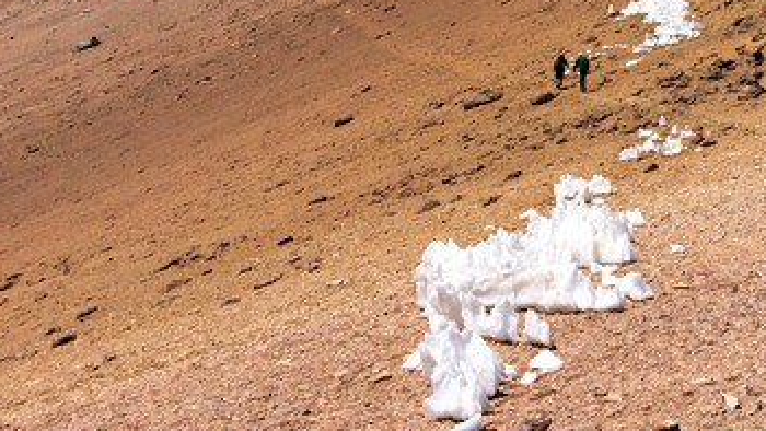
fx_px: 975
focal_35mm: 48
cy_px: 58
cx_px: 562
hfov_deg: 41.8
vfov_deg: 24.3
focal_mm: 4.15
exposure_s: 1/3425
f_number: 2.2
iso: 32
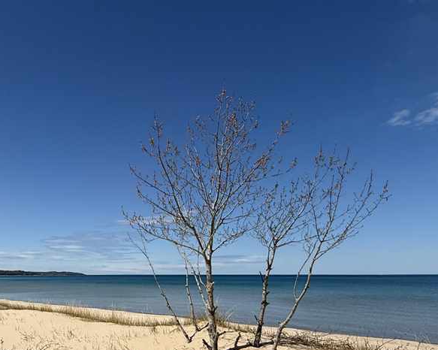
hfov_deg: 54.4
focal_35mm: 30
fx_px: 389
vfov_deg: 46.6
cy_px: 264
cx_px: 82
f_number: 2.2
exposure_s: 1/5618
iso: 50
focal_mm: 2.22
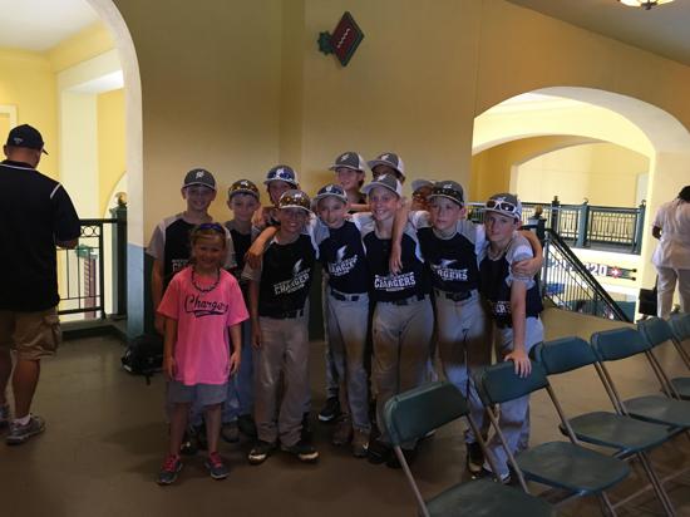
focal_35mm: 29
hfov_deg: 61.7
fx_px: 578
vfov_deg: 48.2
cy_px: 258
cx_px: 345
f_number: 2.2
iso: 125
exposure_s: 1/30
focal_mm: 4.15
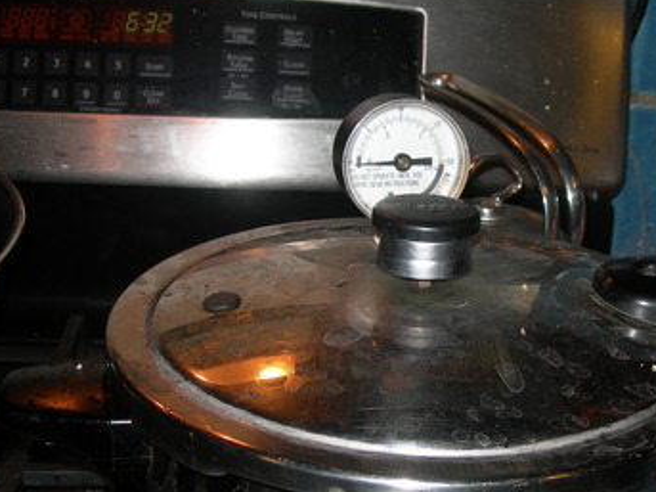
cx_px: 495
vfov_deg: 20.7
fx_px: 1345
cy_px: 310
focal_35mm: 71
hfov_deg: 27.0
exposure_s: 1/60.1
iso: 50
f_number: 2.8
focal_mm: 7.8
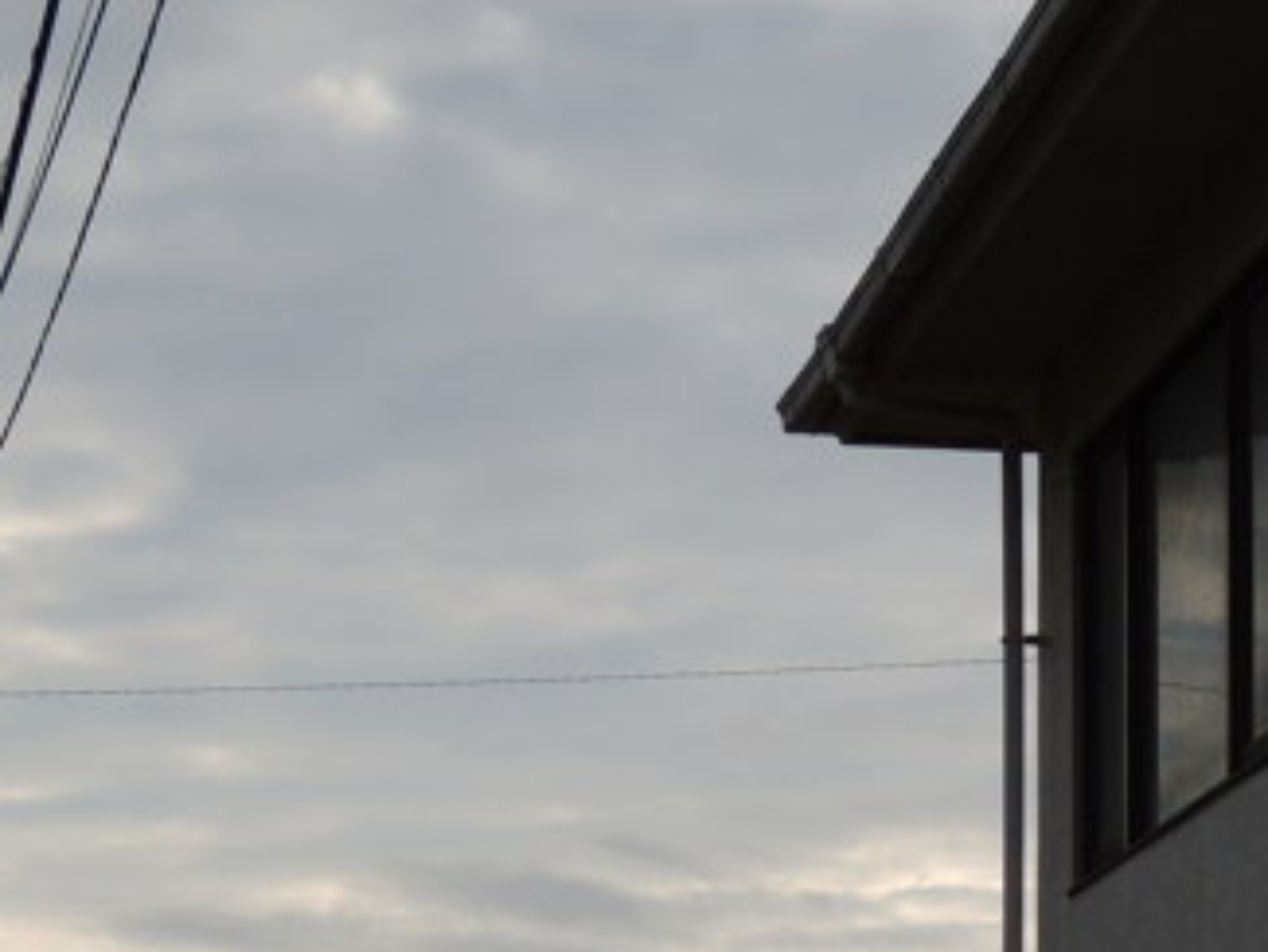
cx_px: 655
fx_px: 4617
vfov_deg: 11.6
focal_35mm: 126
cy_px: 1120
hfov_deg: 15.6
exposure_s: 1/1000
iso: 100
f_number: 3.3
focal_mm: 7.2
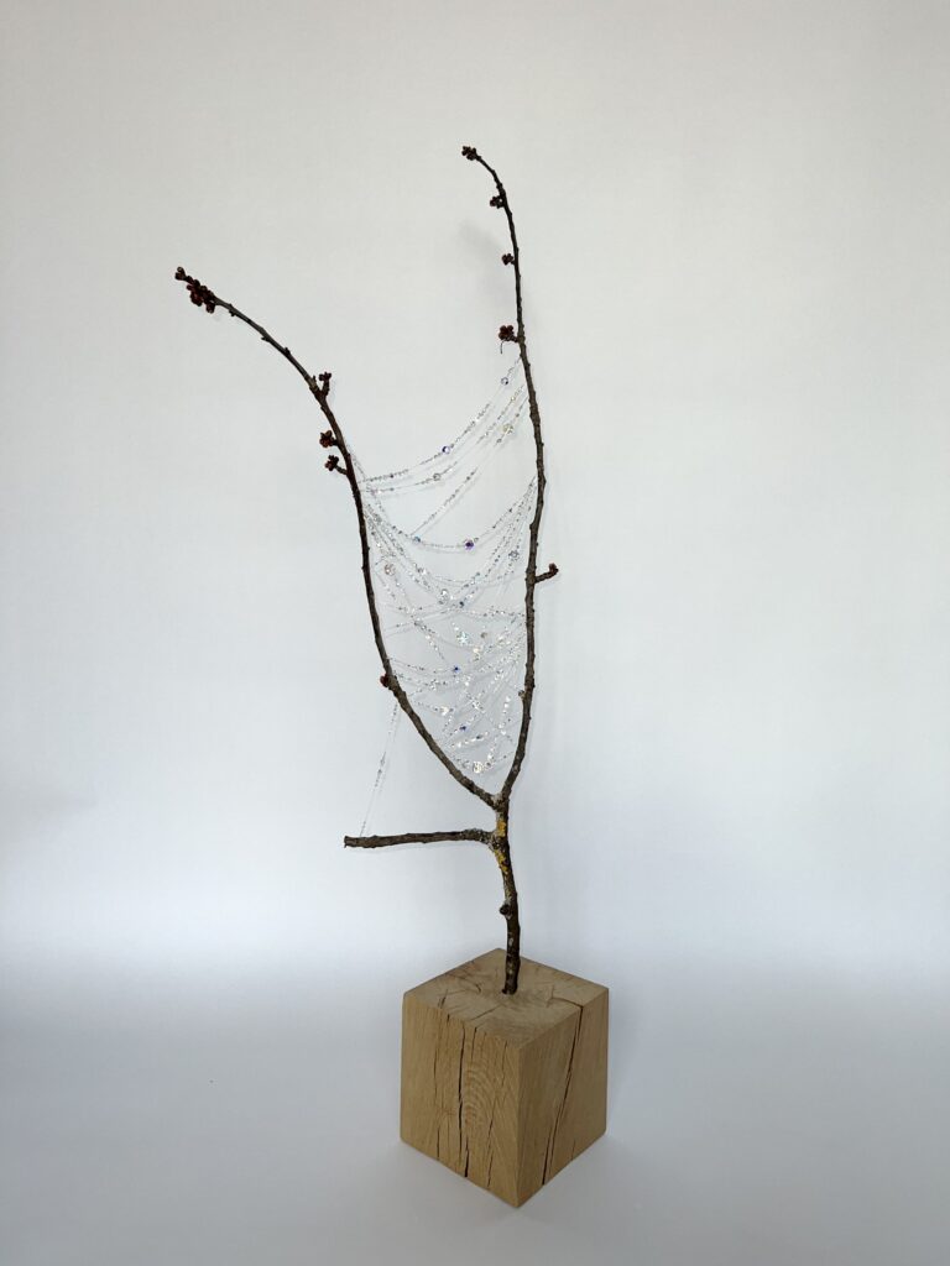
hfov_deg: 53.1
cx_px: 475
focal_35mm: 26
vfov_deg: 67.3
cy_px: 633
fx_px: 951
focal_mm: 5.7
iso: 40
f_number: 1.5
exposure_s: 1/259
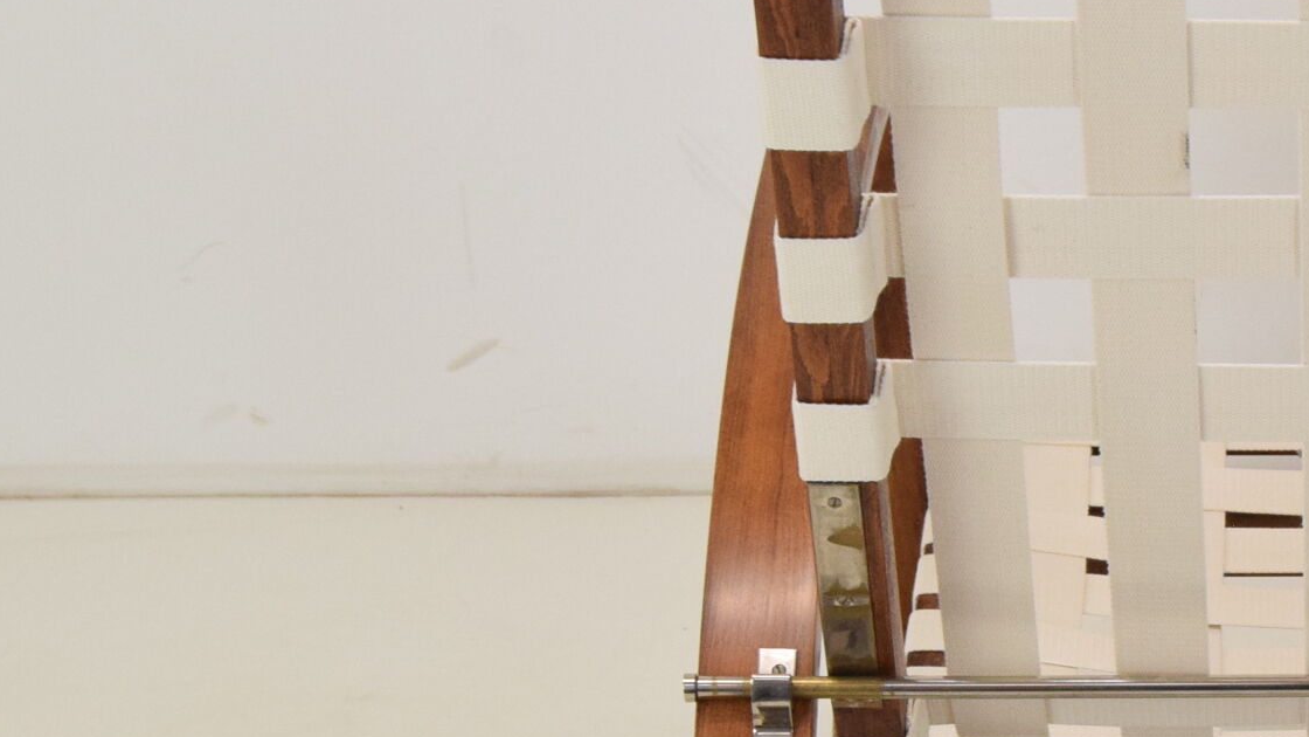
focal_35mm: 126
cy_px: 629
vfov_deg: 9.6
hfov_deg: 16.6
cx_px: 1344
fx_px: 4373
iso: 1600
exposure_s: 1/200
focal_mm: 30
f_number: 7.1
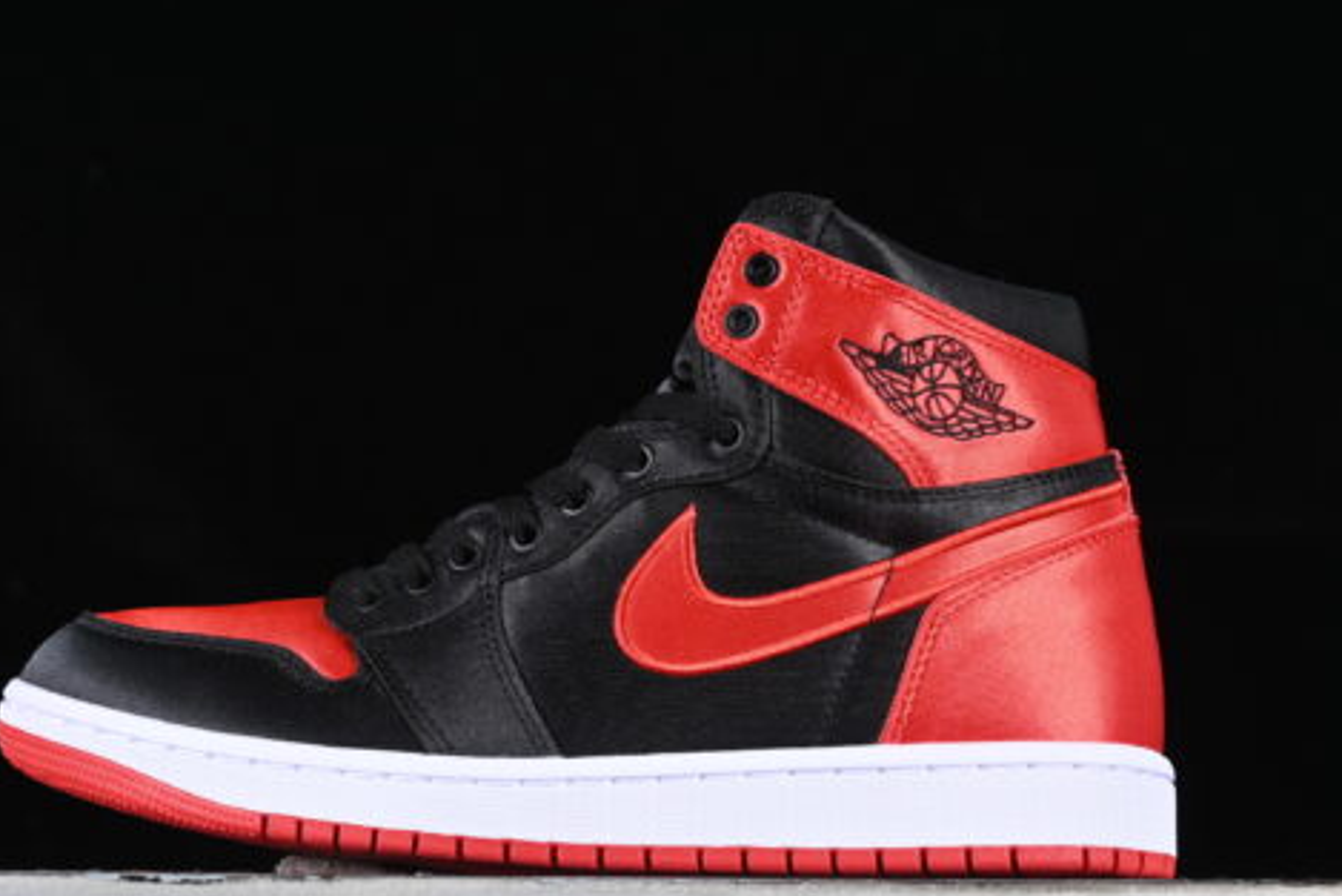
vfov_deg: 14.3
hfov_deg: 21.2
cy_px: 535
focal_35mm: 96
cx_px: 581
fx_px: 3580
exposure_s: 1/60
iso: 160
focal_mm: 50
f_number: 6.3
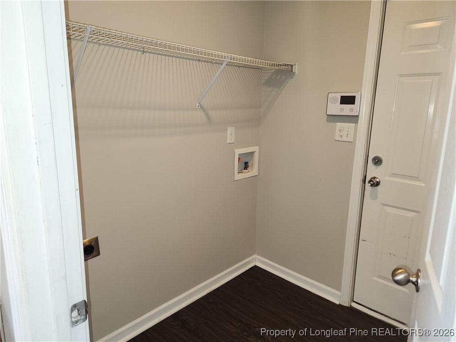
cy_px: 171
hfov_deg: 73.9
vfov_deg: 58.9
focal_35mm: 23
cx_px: 228
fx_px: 303
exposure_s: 1/60
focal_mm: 5.4
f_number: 1.8
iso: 100
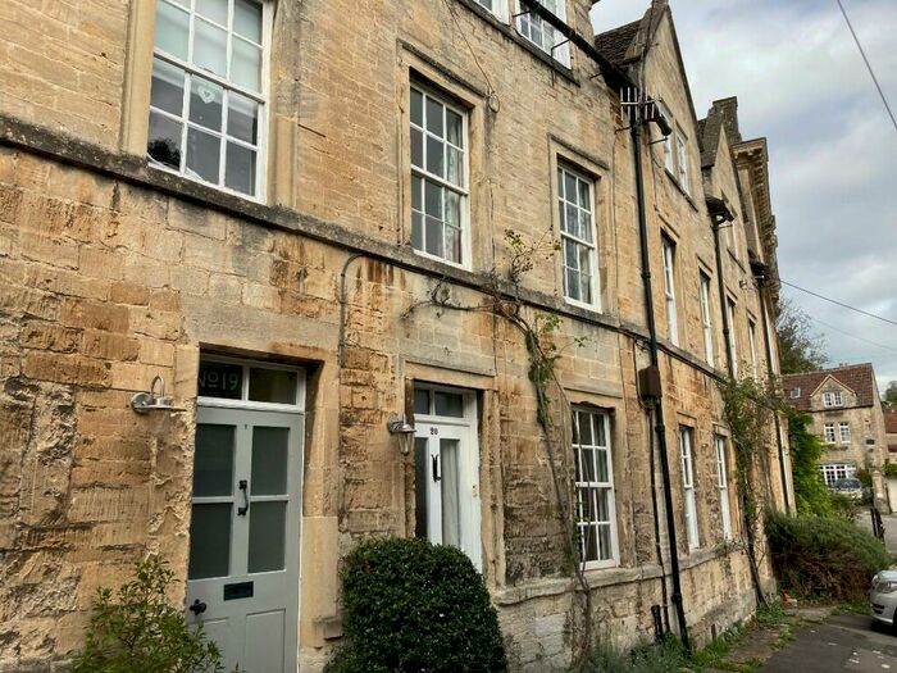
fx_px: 726
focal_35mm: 28
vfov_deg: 49.7
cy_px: 336
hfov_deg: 63.4
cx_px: 448
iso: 20
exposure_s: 1/941
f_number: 1.8
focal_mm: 3.99
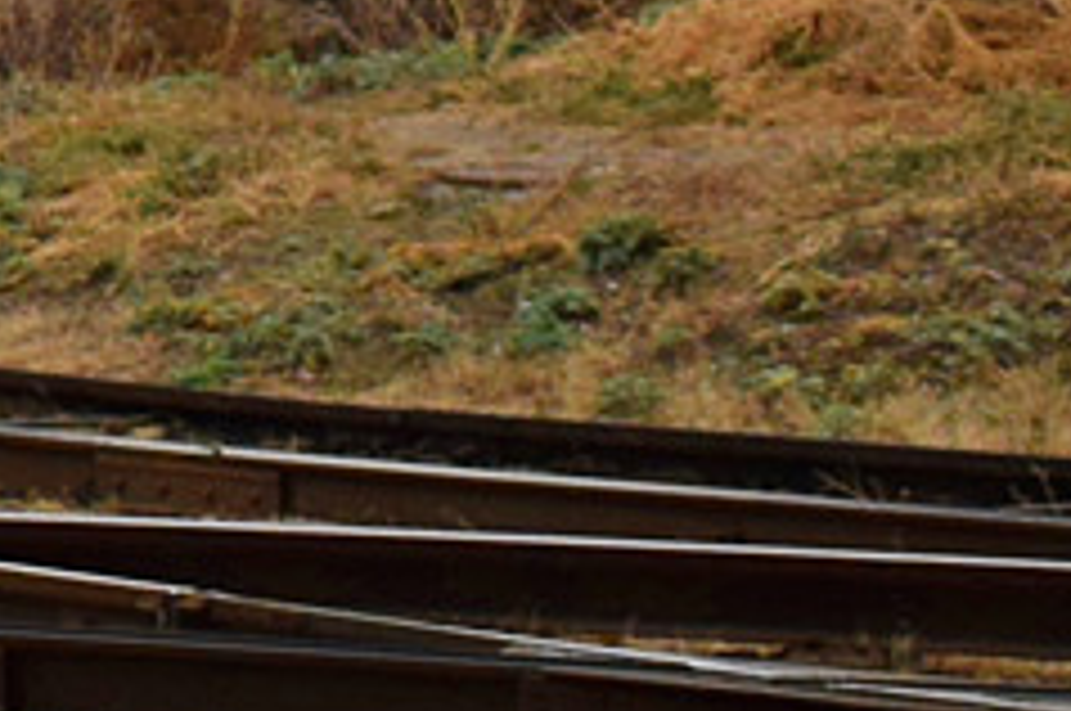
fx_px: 6451
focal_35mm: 217
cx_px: -1710
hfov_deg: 8.5
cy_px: -1159
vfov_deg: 6.0
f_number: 5.6
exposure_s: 1/250
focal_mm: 23
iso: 500
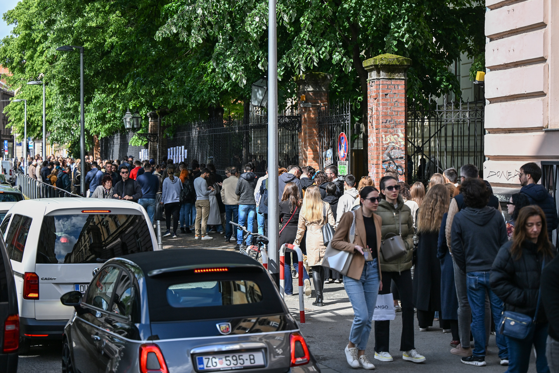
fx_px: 1087
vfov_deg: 19.4
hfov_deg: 28.8
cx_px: 280
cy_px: 186
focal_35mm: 70
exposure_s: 1/4000
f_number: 2.8
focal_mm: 70
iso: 320
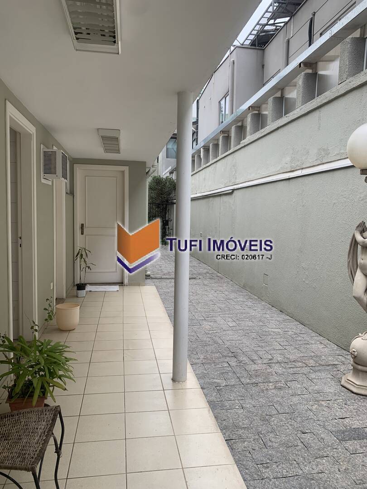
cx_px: 184
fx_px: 368
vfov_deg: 67.3
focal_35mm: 26
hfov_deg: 53.1
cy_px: 244
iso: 32
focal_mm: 4.25
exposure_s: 1/122
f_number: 1.8
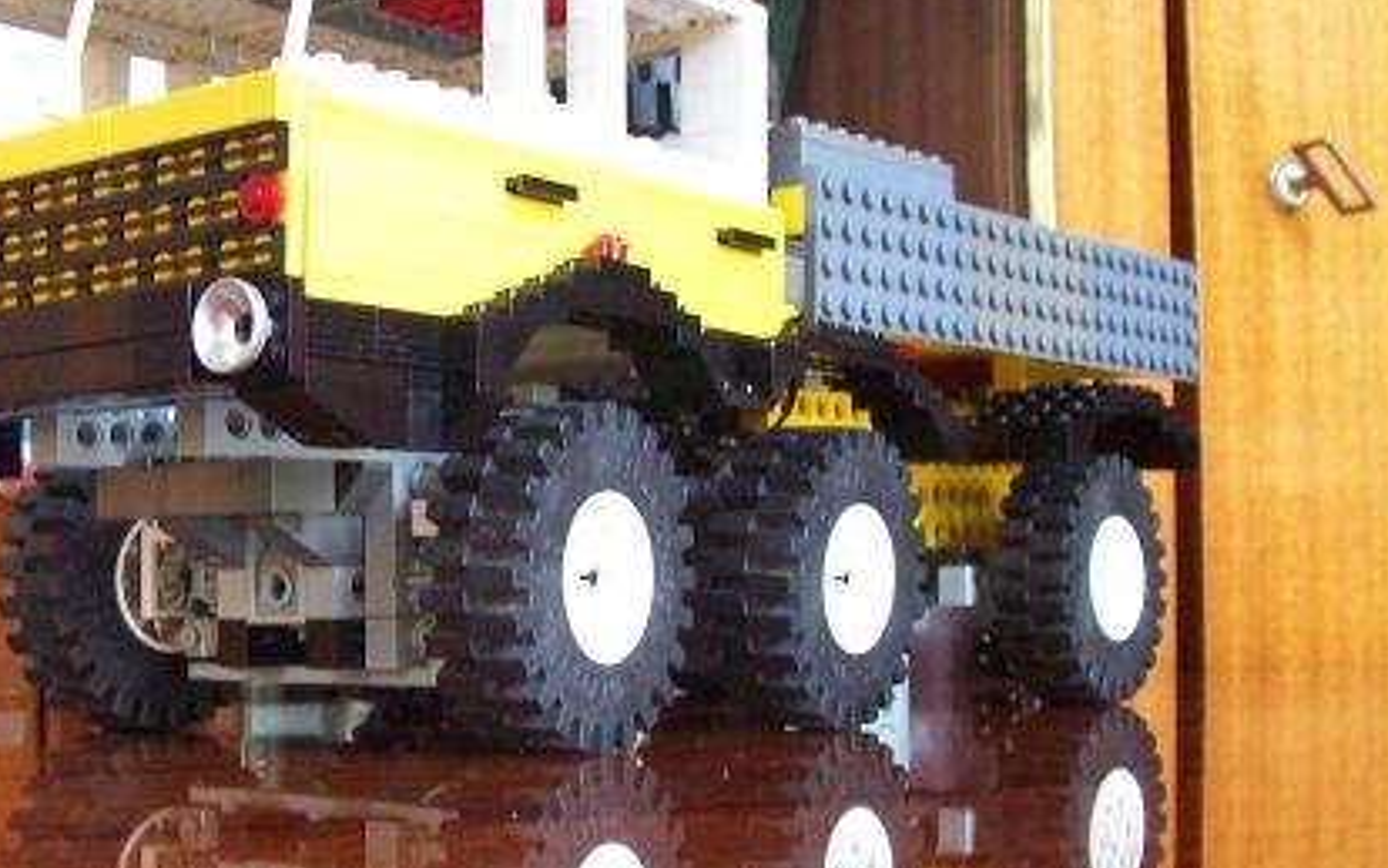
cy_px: 516
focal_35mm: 59
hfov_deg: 33.8
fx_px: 2232
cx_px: 332
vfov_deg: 22.0
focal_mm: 6
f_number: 2.7
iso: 160
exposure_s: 1/9.68
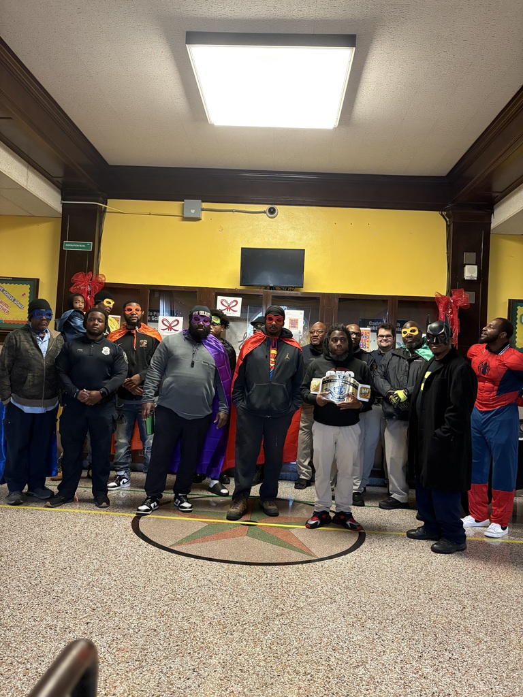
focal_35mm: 26
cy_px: 348
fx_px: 524
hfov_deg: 53.1
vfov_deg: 67.3
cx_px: 262
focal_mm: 5.96
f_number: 1.6
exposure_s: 1/60
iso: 400
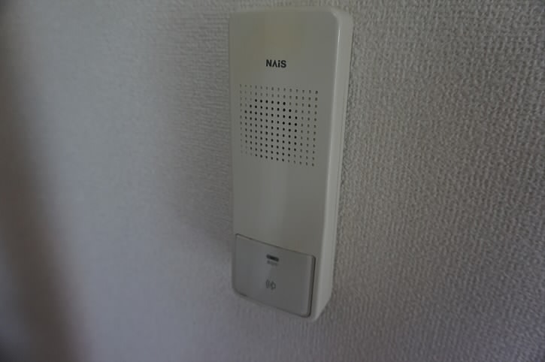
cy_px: 181
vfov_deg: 53.0
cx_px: 272
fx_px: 363
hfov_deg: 73.8
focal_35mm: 24
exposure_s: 1/60
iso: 500
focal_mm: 16
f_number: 4
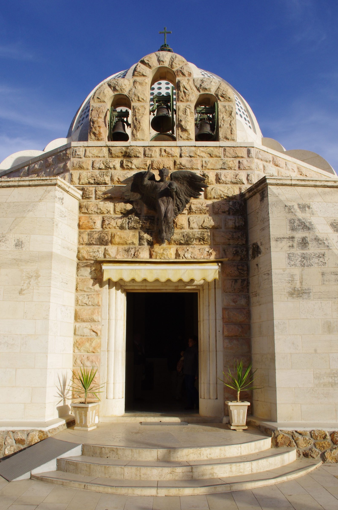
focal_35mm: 32
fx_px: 452
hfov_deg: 41.0
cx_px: 166
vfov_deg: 58.7
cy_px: 268
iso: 400
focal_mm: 20
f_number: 14
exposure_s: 1/200
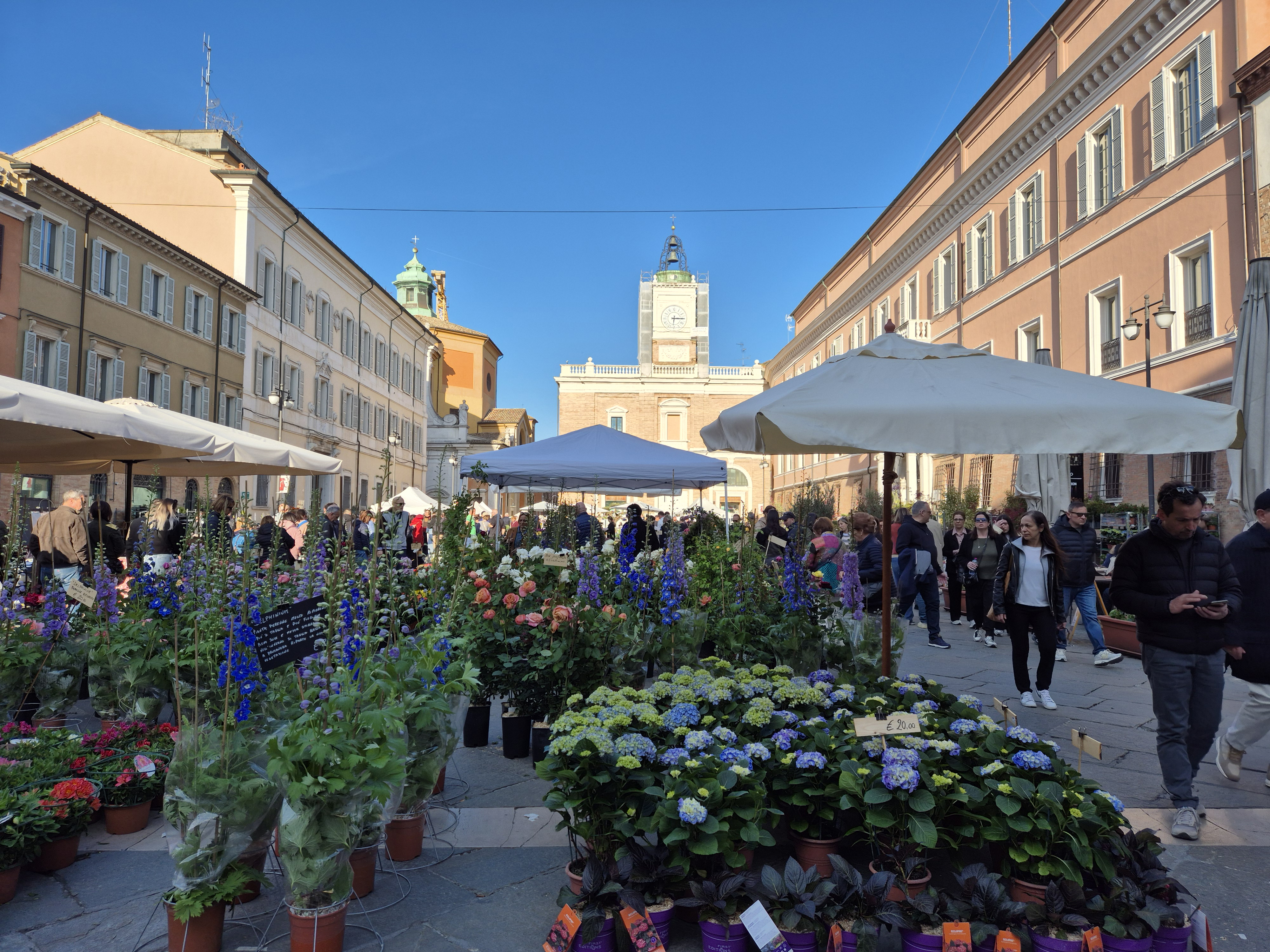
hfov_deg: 73.9
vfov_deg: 58.9
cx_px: 635
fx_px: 844
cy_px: 476
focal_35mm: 23
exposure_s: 1/1204
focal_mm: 5.4
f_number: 1.8
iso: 25
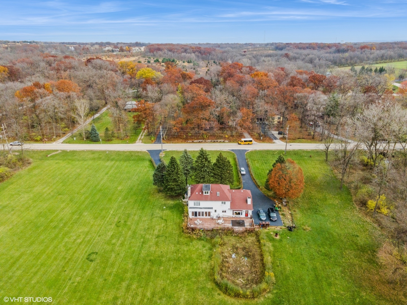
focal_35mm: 24
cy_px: 152
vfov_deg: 56.8
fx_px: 282
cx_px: 204
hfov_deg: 71.6
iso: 400
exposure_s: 1/200
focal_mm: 4.5
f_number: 2.8
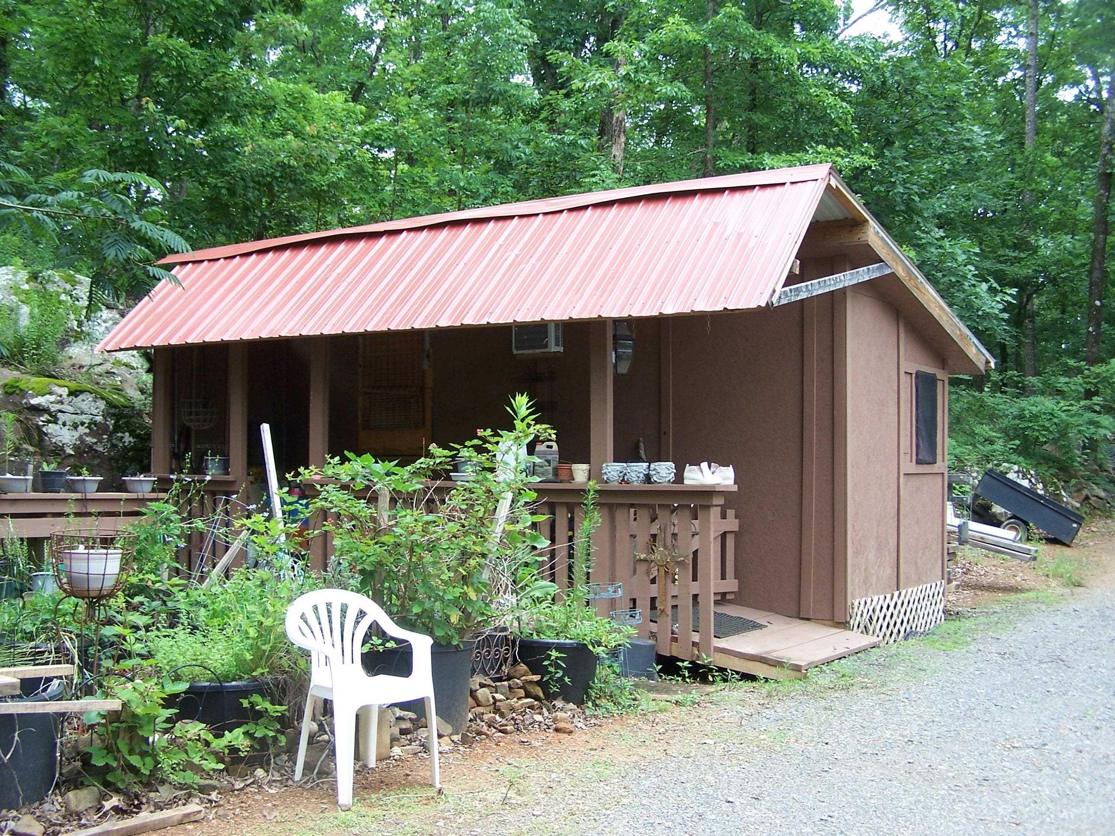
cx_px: 558
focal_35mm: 38
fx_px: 1224
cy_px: 418
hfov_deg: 49.0
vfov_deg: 37.7
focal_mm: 6.3
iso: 80
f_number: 2.8
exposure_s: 1/125
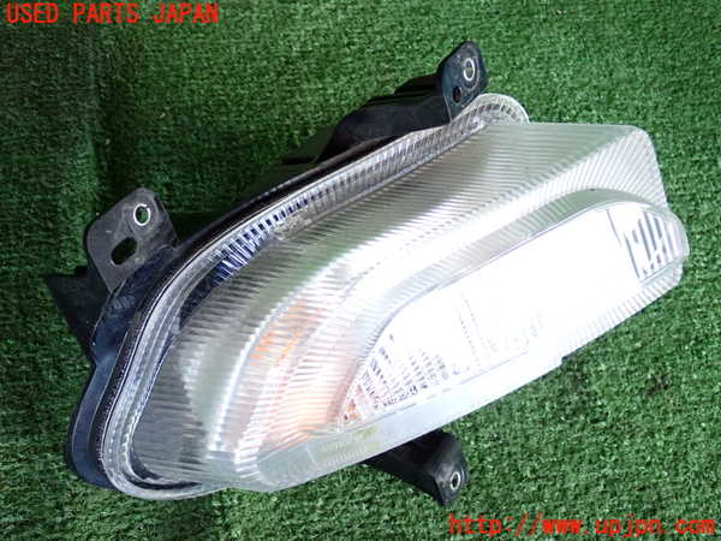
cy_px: 270
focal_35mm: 44
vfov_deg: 32.9
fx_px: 916
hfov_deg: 42.9
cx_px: 360
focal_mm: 7.84
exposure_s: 1/125
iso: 1000
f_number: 2.9
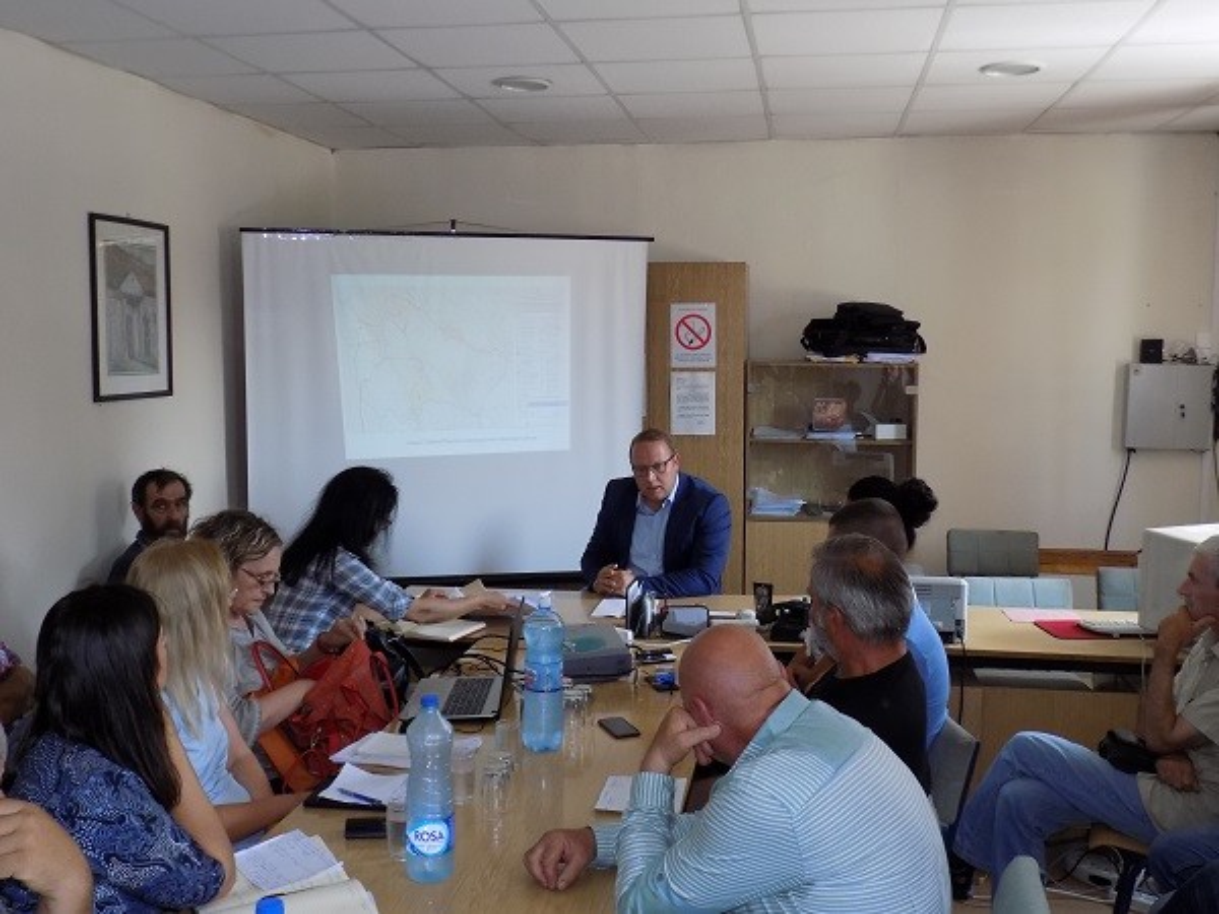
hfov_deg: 54.0
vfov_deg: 41.8
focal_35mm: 34
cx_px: 610
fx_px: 1197
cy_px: 457
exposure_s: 1/30
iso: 180
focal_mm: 6.1
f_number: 3.4
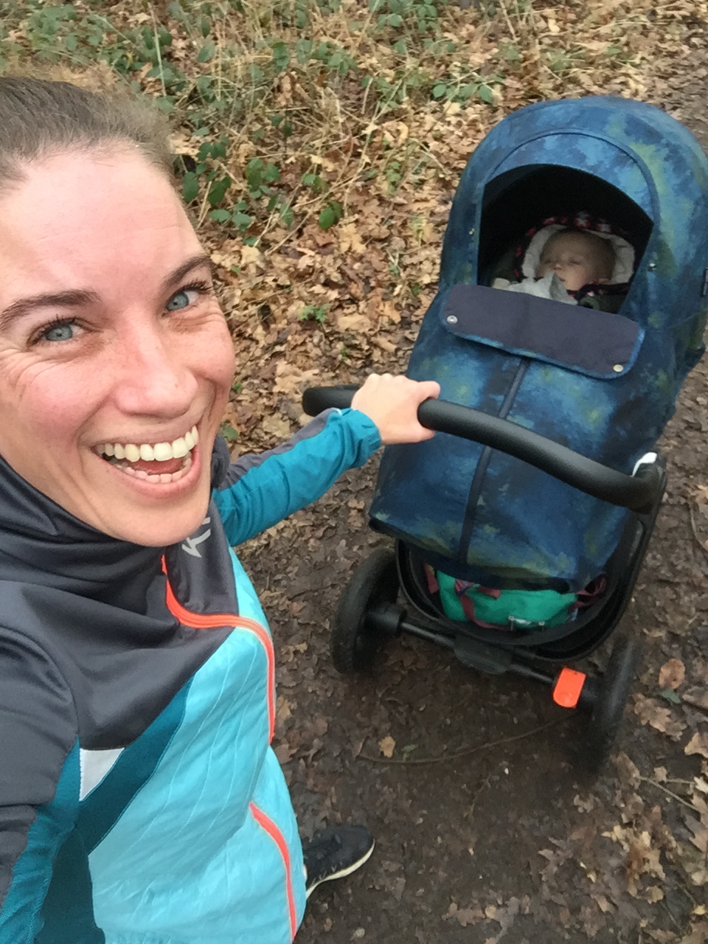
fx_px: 845
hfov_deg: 45.4
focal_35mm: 31
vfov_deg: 58.4
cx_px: 354
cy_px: 472
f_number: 2.2
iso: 40
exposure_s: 1/50
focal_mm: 2.65
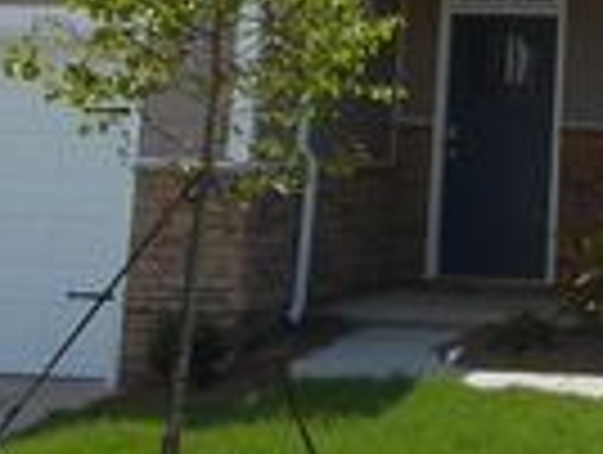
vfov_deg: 15.0
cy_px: -178
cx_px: 675
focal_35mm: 93
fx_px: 1623
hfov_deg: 20.0
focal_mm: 4.5
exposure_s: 1/800
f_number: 3.7
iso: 80
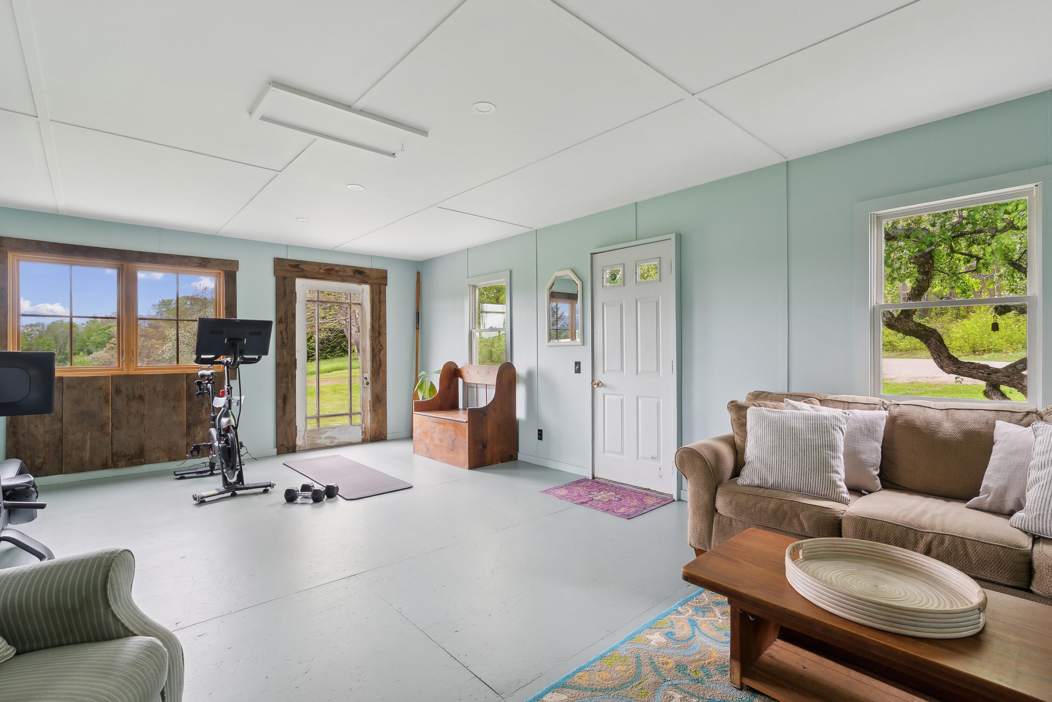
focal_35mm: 16
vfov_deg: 73.8
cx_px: 526
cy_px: 351
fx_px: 468
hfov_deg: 96.7
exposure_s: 1/20
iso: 320
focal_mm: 16
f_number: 7.1
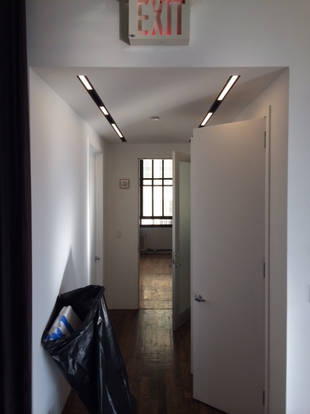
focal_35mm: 30
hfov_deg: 46.8
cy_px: 207
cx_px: 155
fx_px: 358
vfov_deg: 60.0
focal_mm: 4.12
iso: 40
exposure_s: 1/120
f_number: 2.2
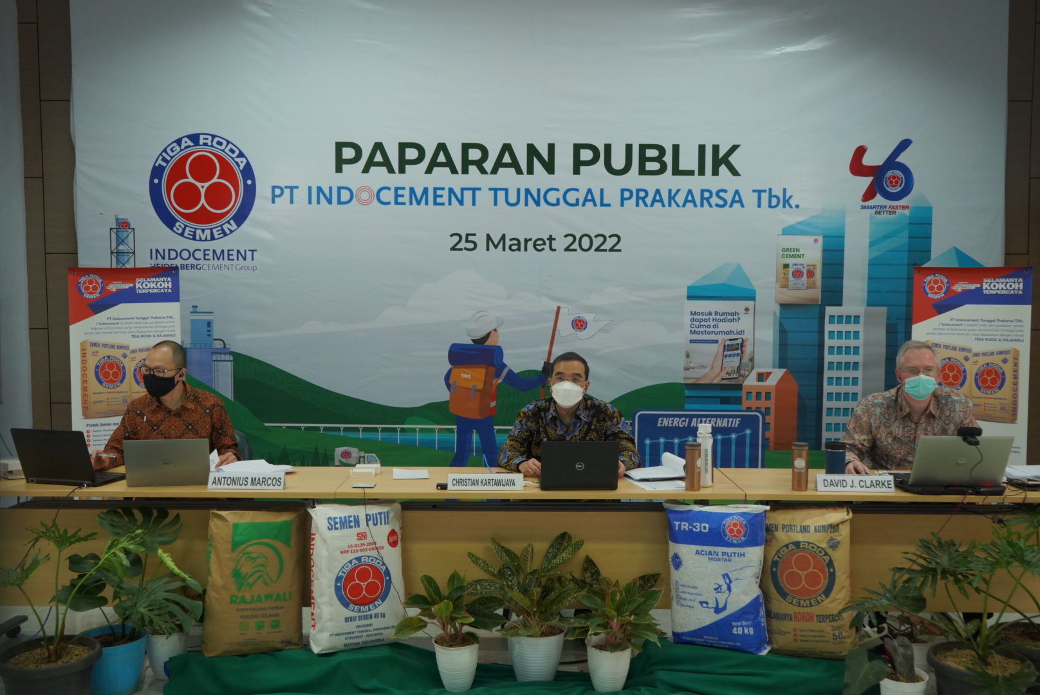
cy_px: 348
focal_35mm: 33
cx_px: 520
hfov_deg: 57.2
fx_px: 954
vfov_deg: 40.0
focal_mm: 33
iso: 2500
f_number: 6.3
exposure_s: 1/100
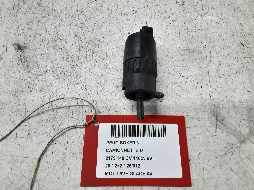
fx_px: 198
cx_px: 127
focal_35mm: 27
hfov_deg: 65.3
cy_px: 95
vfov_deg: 51.4
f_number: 1.9
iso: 80
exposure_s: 1/50
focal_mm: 2.91
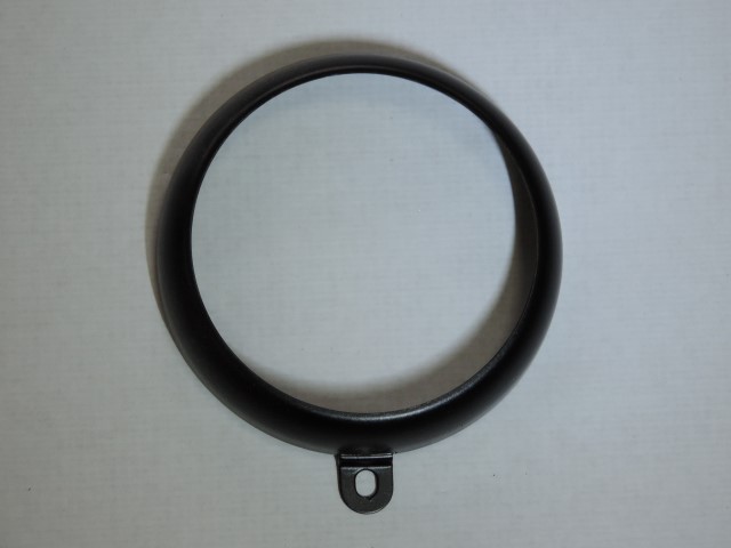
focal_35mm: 185
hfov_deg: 10.7
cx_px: 366
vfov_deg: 8.0
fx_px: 3907
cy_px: 274
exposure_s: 1/100
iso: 400
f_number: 4.6
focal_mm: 33
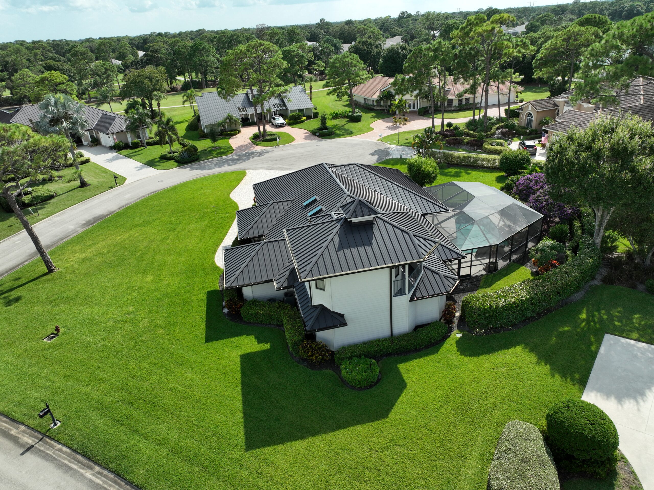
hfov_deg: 71.6
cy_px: 245
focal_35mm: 24
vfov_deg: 56.8
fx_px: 453
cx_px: 327
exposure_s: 1/240
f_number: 2.8
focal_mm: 12.29
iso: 140
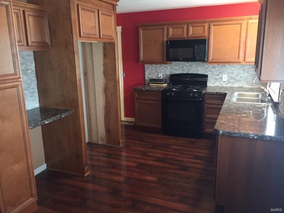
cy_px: 106
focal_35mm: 29
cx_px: 142
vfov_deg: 48.2
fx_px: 238
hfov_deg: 61.7
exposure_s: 1/15
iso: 250
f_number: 2.2
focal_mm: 4.15
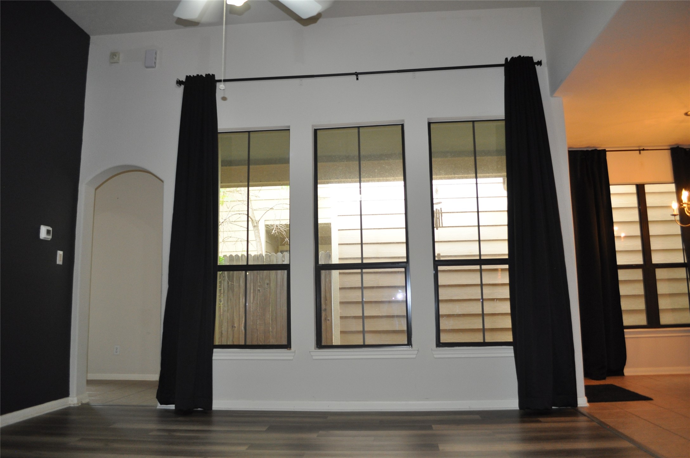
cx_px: 345
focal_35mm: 27
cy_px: 229
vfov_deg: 47.8
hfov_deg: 67.4
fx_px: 517
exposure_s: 1/60
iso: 800
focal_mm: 18
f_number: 3.5
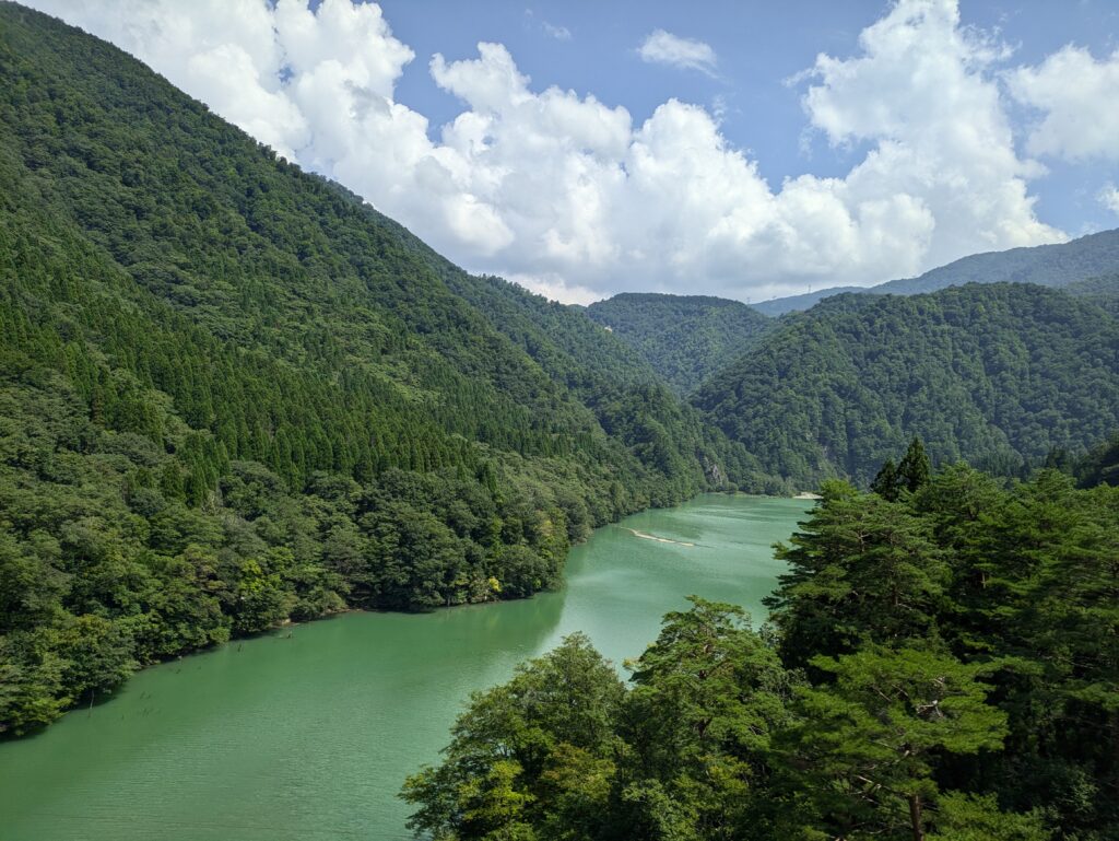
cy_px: 420
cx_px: 560
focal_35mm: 25
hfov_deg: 69.4
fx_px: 809
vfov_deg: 54.9
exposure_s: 1/308
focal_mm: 5.43
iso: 40
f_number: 1.89
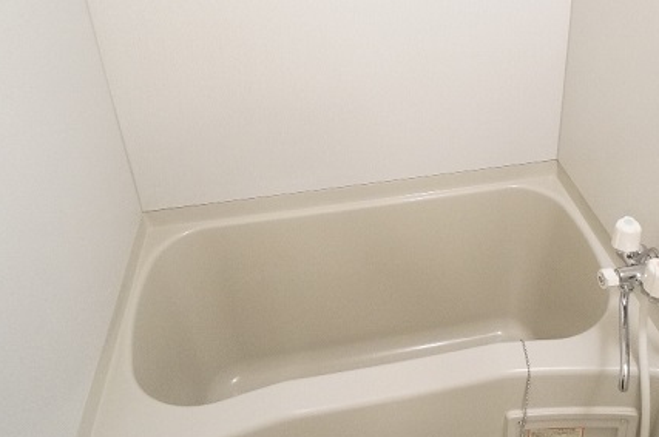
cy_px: 88
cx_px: 452
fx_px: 822
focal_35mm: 45
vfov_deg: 29.1
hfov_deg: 42.9
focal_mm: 16
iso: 3200
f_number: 4
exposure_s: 1/60
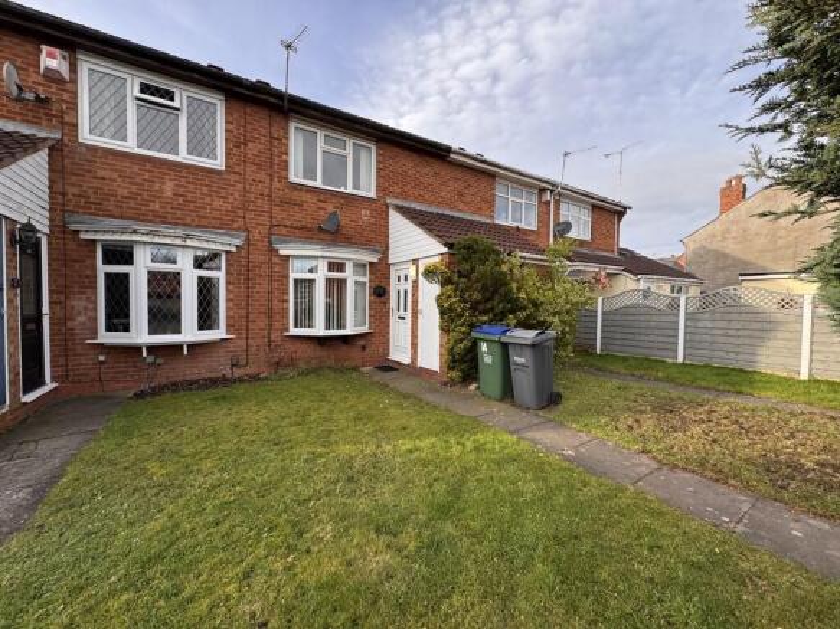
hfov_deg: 102.1
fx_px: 340
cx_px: 420
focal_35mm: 14
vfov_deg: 85.7
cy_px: 314
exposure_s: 1/522
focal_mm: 2.22
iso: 40
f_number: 2.2
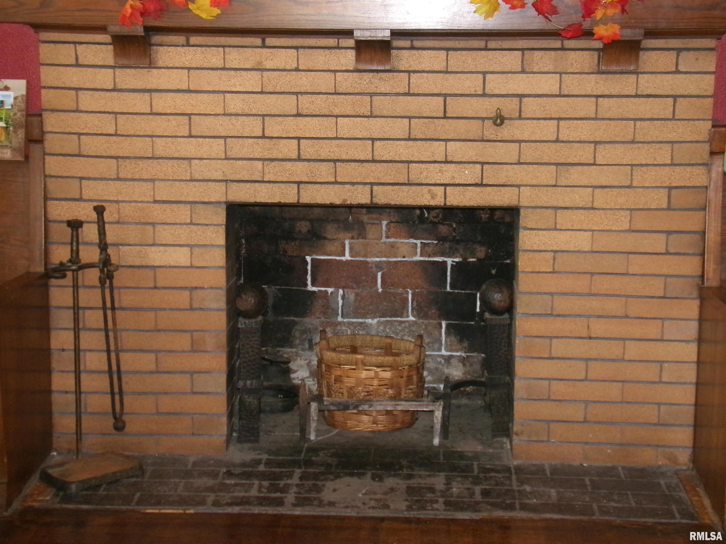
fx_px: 1447
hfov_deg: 28.2
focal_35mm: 69
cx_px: 363
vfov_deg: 21.3
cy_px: 272
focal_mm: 12.3
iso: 800
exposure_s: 1/40
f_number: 4.7
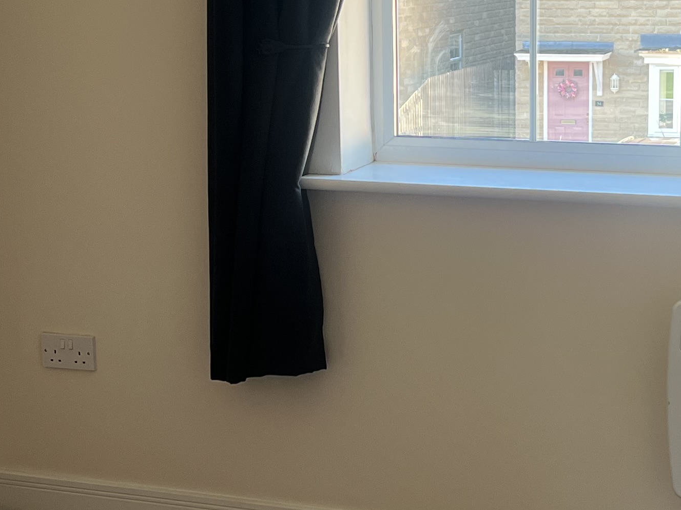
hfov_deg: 24.6
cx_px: 447
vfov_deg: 18.6
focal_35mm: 79
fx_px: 1554
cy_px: 180
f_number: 1.5
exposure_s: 1/121
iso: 80
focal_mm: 5.7
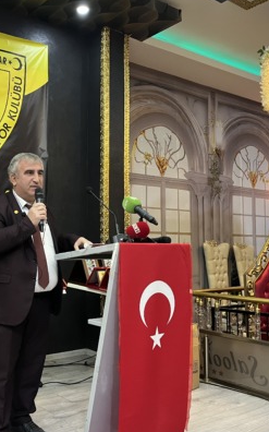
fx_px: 458
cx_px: 73
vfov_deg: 50.4
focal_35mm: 39
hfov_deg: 32.2
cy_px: 217
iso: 400
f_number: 1.6
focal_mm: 5.1
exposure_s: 1/33
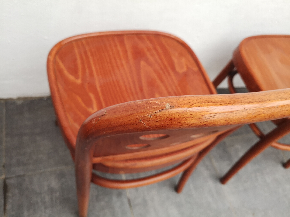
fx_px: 226
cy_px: 108
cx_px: 145
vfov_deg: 51.4
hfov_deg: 65.3
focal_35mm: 27
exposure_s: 1/50
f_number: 1.8
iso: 200
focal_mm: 3.95
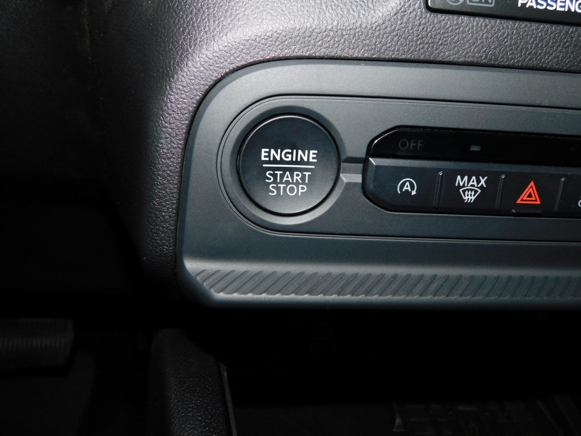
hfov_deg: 60.0
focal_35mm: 30
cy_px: 218
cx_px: 290
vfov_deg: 46.8
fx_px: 504
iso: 200
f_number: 6.4
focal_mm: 5.3
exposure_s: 1/30
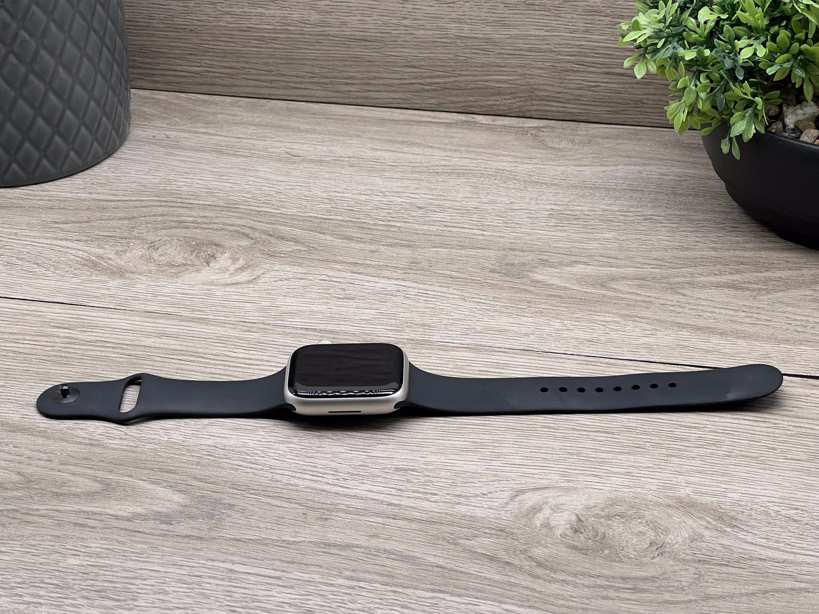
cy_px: 307
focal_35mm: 77
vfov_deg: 19.1
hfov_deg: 25.3
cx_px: 410
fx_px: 1822
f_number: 2.8
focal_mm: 9
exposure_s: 1/100
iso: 50
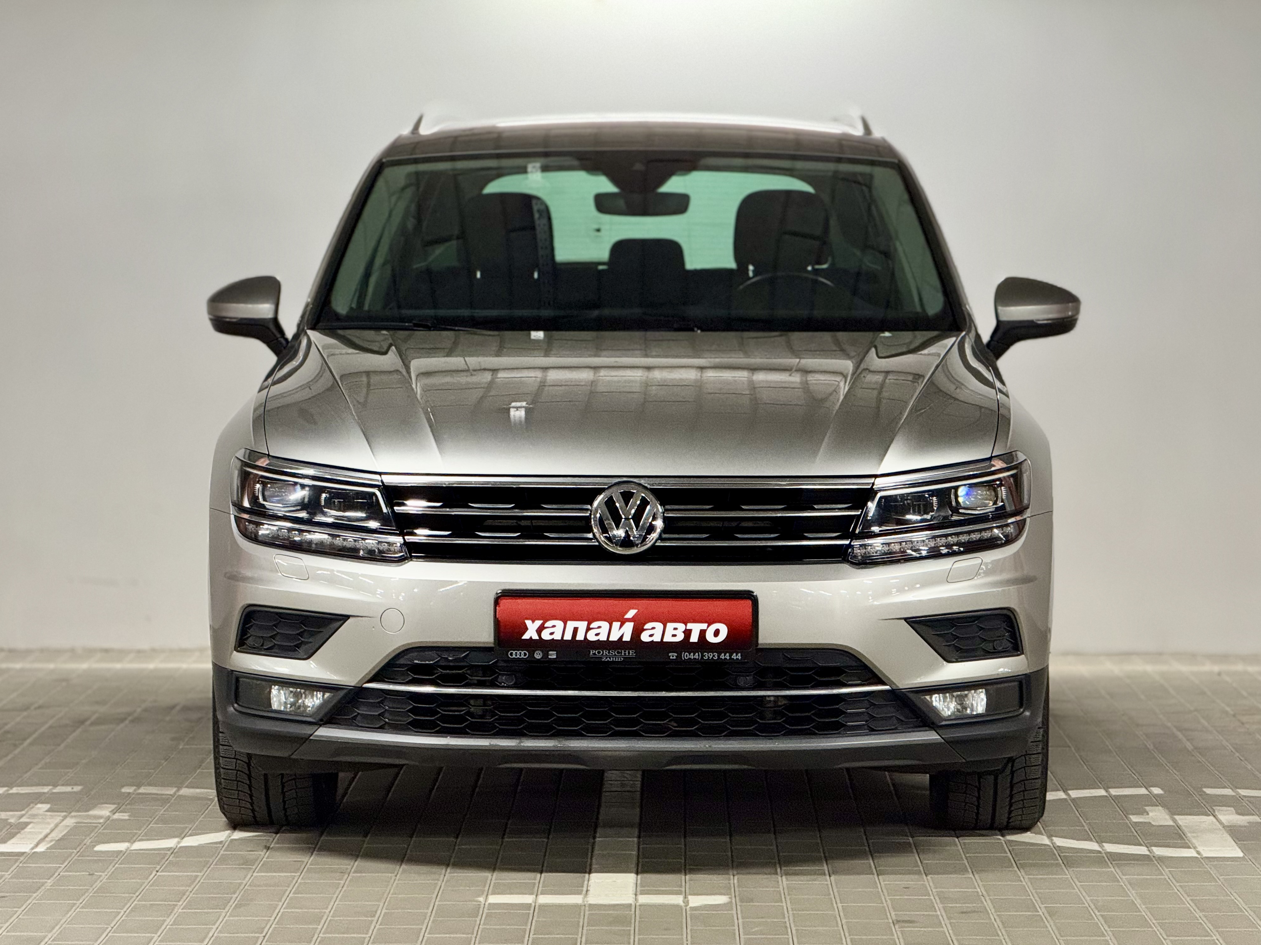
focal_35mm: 121
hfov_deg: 16.3
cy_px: 472
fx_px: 4408
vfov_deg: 12.2
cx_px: 632
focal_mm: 15.66
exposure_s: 1/50
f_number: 2.8
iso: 400
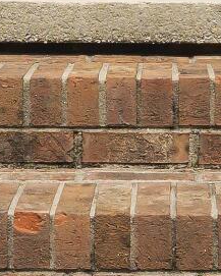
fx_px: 1275
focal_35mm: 156
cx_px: 176
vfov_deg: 11.9
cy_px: -113
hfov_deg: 9.9
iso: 160
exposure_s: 1/200
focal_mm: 10
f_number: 8
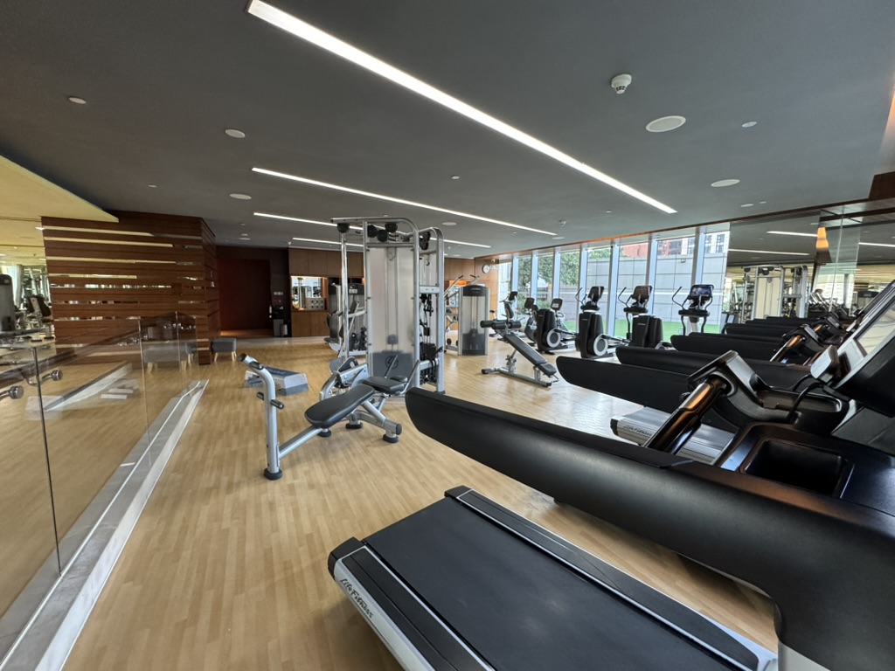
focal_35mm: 14
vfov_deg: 85.7
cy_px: 336
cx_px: 448
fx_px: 362
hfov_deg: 102.1
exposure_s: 1/67
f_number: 2.2
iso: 320
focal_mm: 2.22
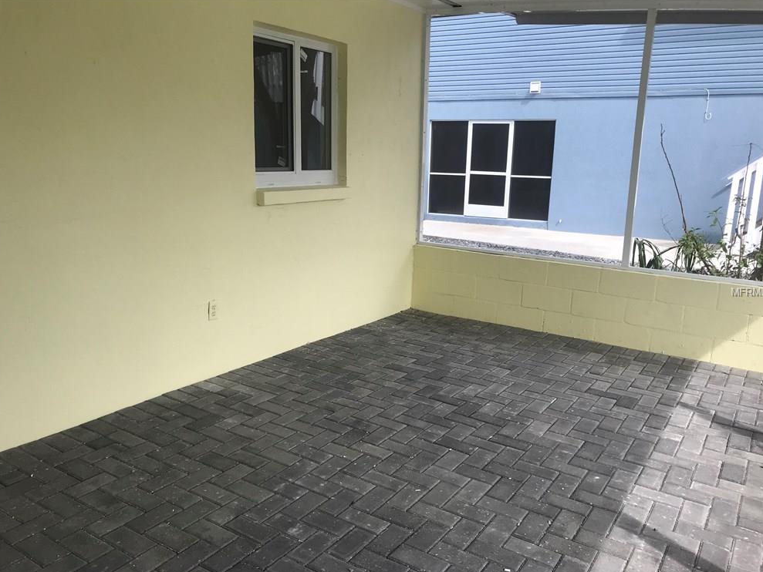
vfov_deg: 48.2
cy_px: 292
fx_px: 639
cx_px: 383
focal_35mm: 29
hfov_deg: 61.7
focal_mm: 3.99
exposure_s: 1/496
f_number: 1.8
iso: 20
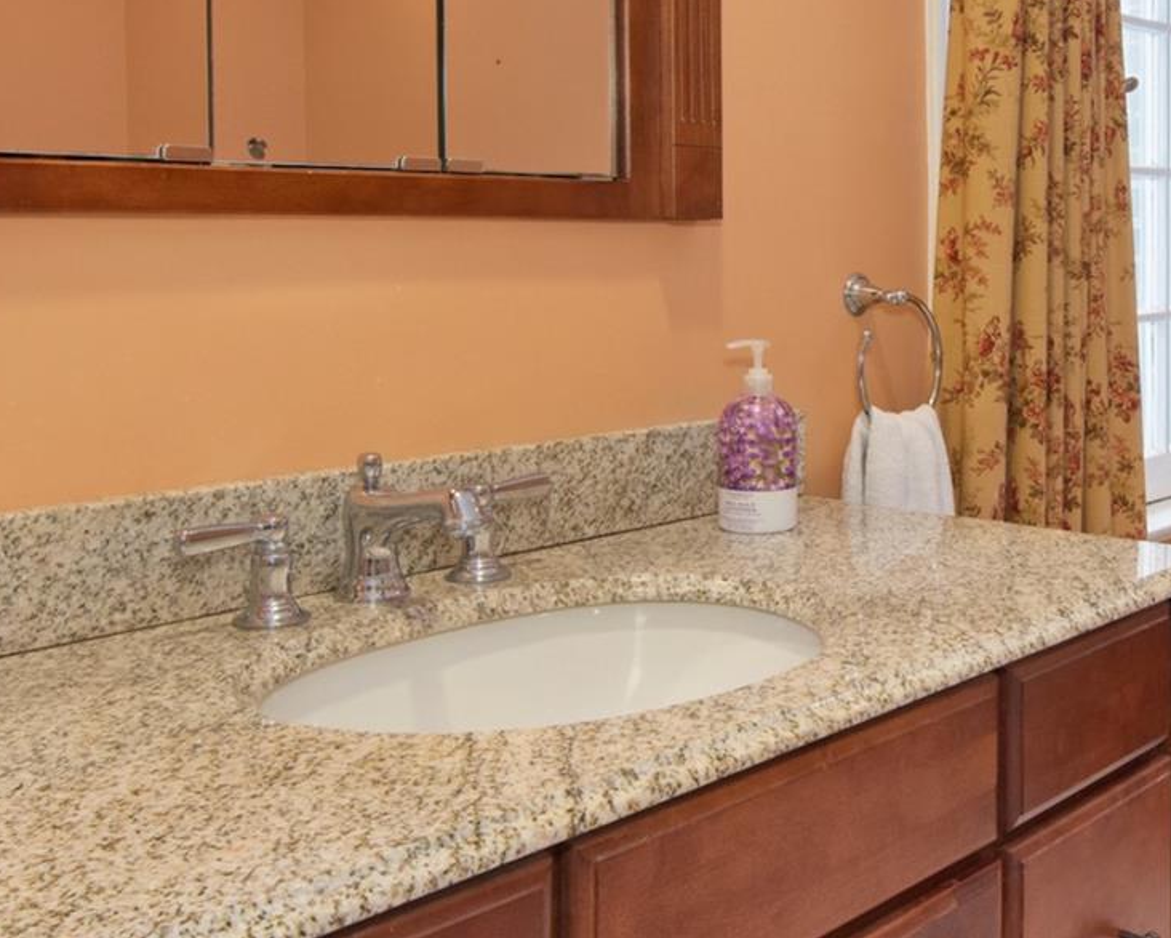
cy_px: 342
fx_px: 1501
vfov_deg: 34.5
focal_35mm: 43
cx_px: 928
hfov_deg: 40.9
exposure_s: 1/25
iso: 640
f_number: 11
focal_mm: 11
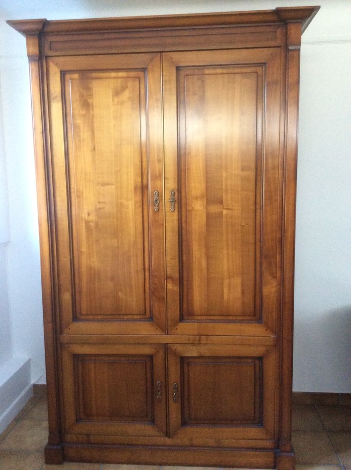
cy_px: 235
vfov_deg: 56.9
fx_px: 434
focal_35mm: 32
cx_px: 176
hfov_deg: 44.1
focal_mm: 3.3
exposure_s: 1/25
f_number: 2.4
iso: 250
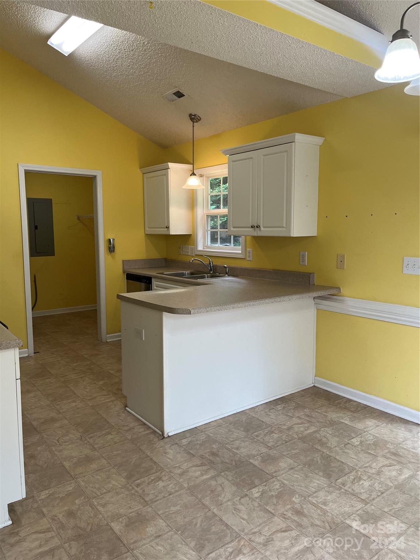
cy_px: 280
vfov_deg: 67.3
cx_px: 210
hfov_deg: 53.1
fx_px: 421
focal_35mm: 26
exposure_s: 1/120
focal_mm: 5.1
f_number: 1.6
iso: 125
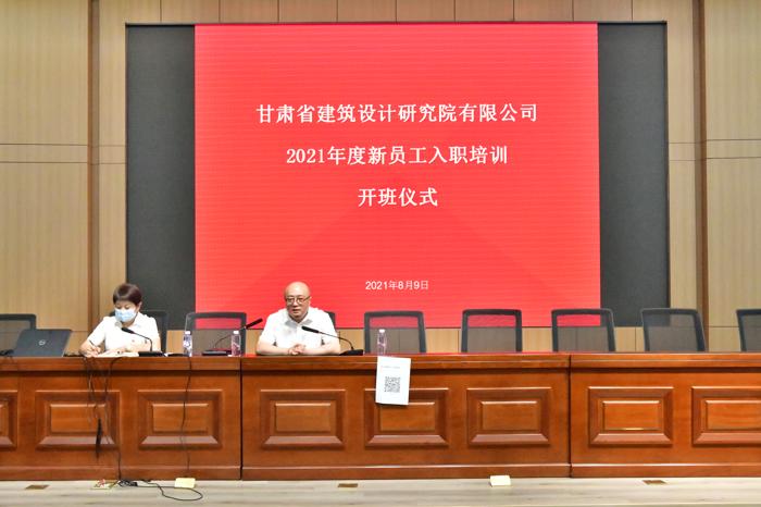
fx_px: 909
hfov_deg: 45.4
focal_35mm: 43
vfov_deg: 31.2
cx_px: 380
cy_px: 254
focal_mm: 36
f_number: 11
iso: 16000
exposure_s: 1/500
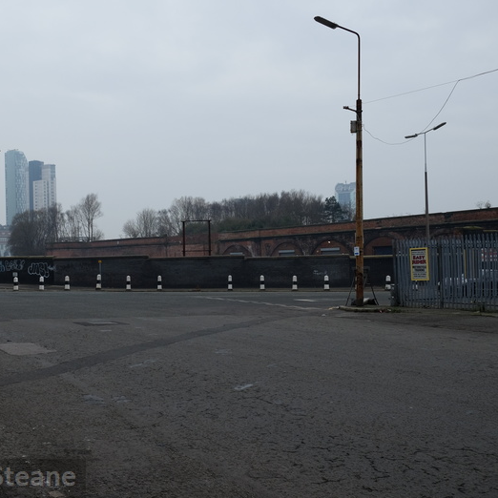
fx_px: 651
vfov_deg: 41.9
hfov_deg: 40.8
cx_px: 131
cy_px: 250
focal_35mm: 40
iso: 400
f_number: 5.6
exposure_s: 1/320
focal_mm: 20.5
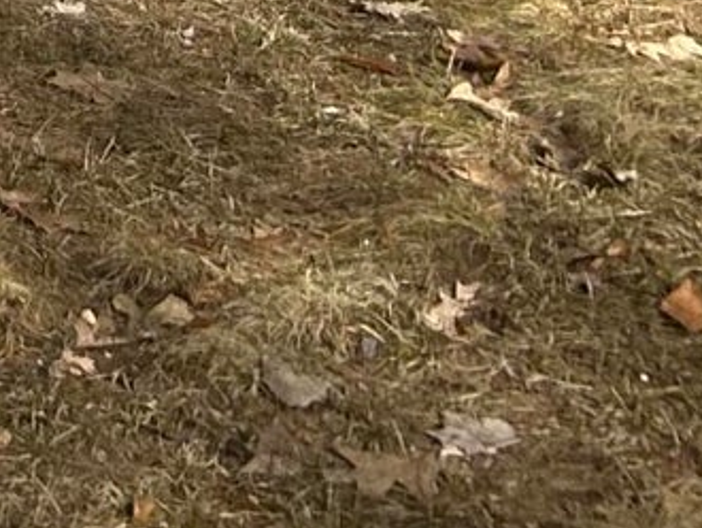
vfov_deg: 7.6
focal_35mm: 168
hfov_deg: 9.8
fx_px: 3409
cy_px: -1124
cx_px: -1171
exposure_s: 1/1751
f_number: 1.5
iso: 50
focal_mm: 5.7
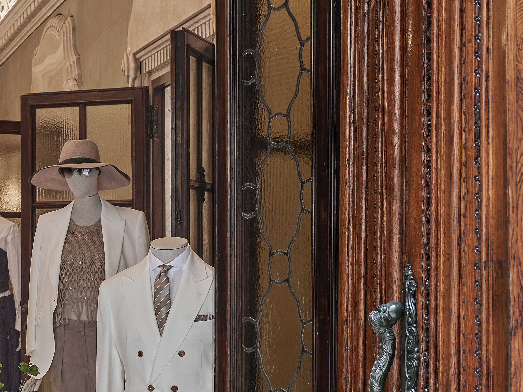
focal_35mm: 99
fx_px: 1496
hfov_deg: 17.9
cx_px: -235
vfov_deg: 14.9
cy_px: 274
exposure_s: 1/25
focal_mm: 40.3
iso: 50
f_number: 8
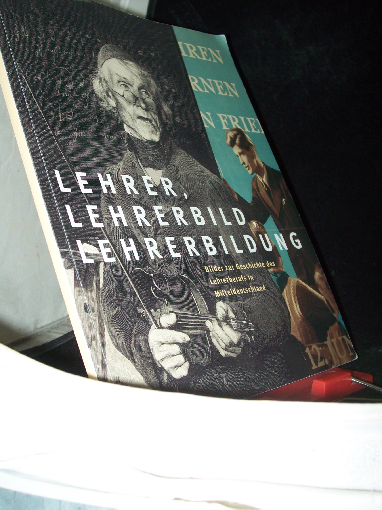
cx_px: 191
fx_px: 618
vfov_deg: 44.8
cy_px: 255
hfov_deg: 34.3
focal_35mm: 42
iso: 80
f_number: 2.8
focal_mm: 7
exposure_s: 1/60
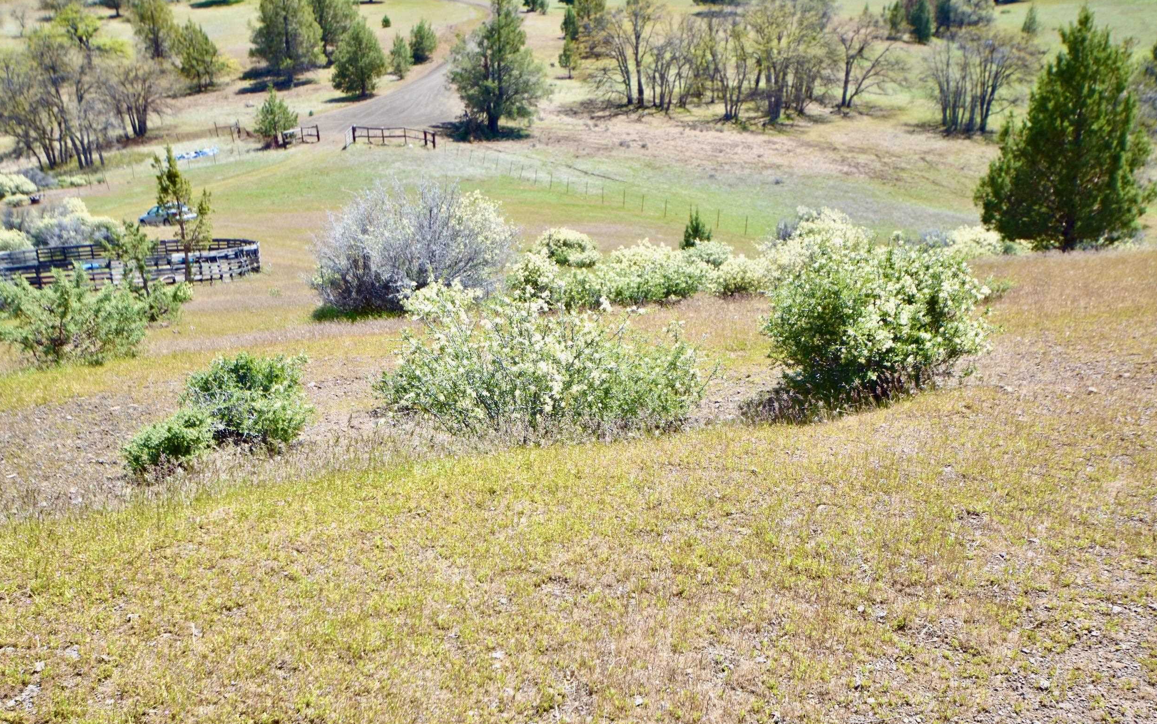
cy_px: 364
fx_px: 1167
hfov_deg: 52.7
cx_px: 582
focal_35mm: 37
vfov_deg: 34.4
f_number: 4.5
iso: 200
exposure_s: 1/1000
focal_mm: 24
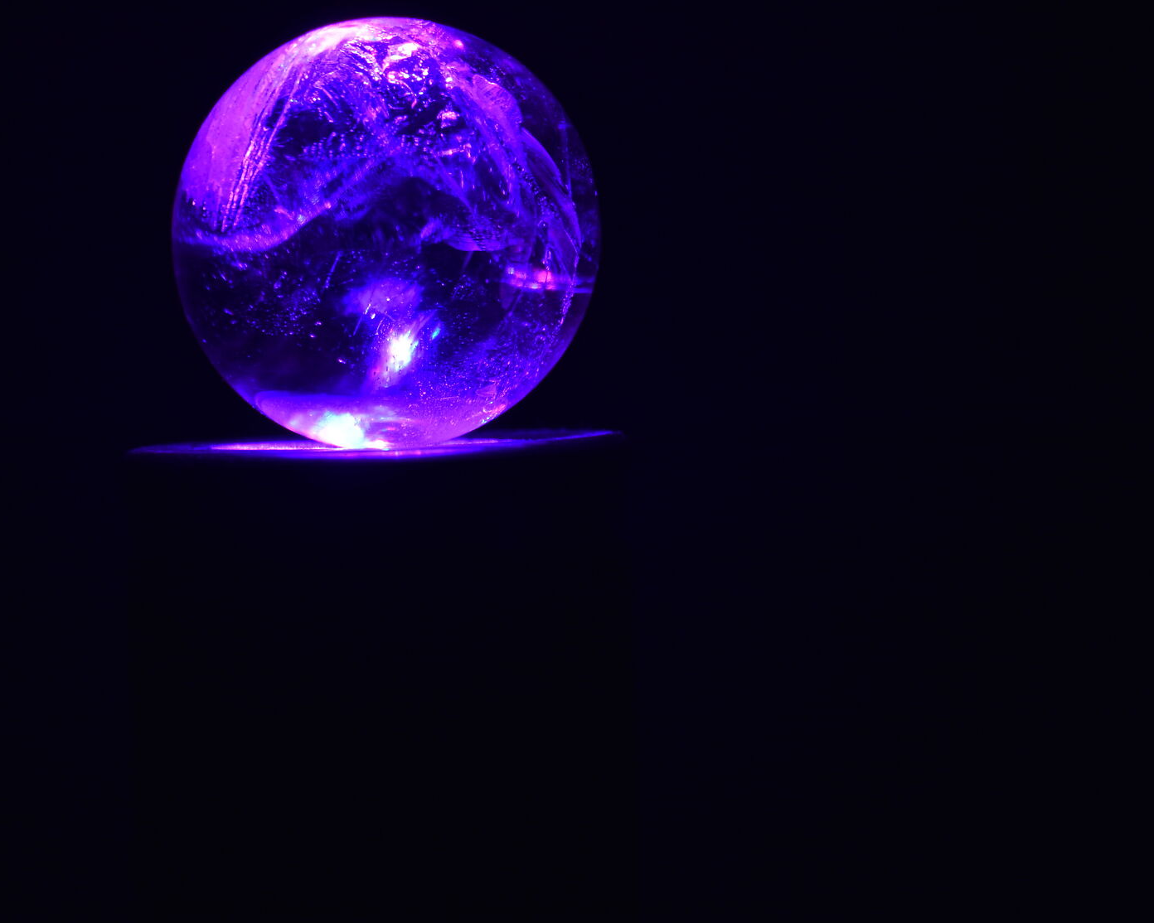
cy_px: 284
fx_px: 12017
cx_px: 618
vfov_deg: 4.4
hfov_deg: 5.5
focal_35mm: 352
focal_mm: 145
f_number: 4.8
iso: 160
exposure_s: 1/125
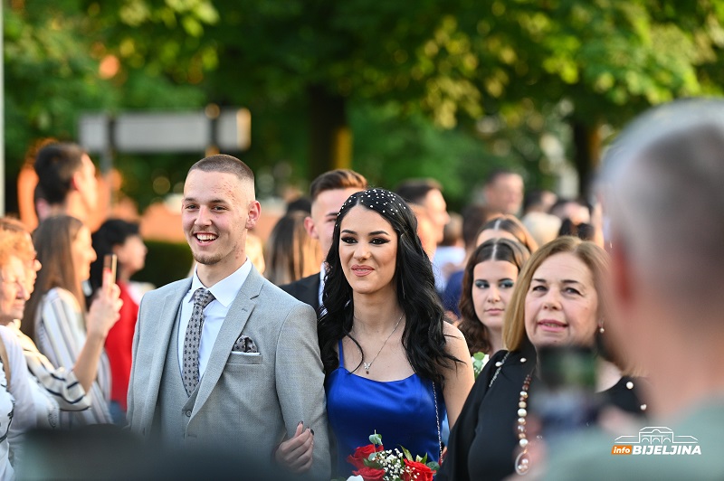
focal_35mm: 135
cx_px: 362
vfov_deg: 10.1
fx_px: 2713
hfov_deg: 15.2
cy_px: 240
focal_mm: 135
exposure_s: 1/1000
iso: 800
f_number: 2.8
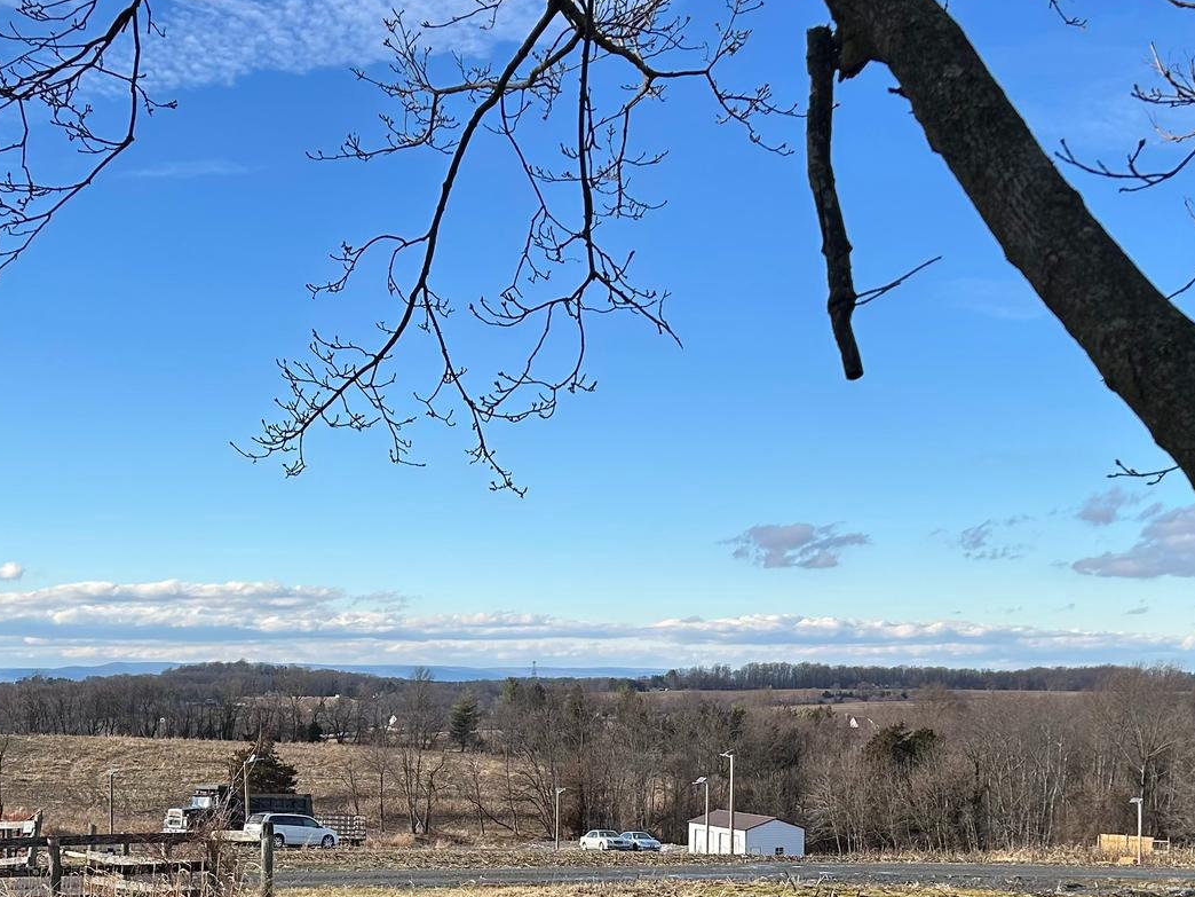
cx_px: 425
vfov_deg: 27.6
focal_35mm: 51
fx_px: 1761
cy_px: 796
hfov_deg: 37.2
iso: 50
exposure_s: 1/2994
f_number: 1.5
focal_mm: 5.7
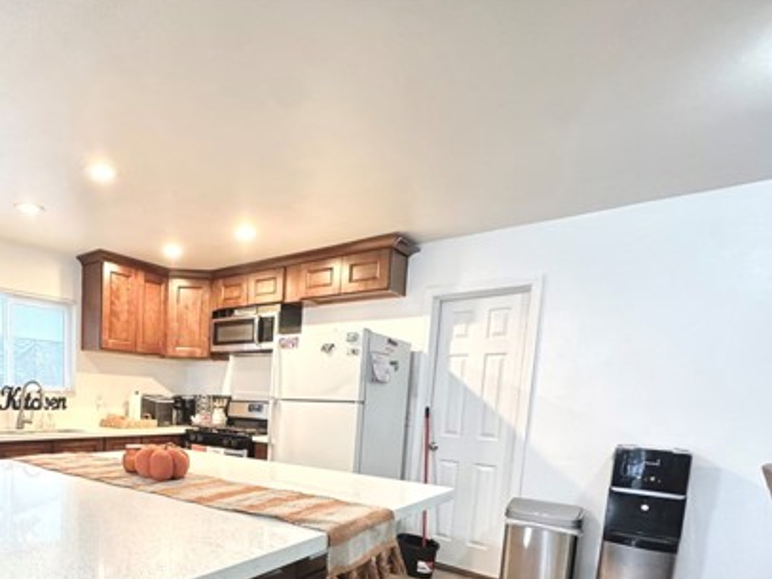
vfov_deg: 57.5
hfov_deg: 71.3
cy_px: 444
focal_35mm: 22
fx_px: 490
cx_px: 195
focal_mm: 2.22
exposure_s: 1/60
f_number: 2.2
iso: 800
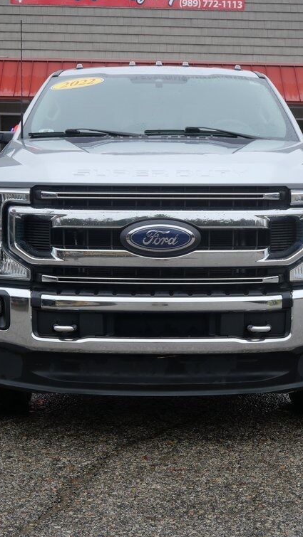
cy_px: 268
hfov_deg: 18.5
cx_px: 163
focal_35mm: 65
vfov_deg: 32.3
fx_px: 928
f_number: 5
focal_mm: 22
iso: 200
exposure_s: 1/125
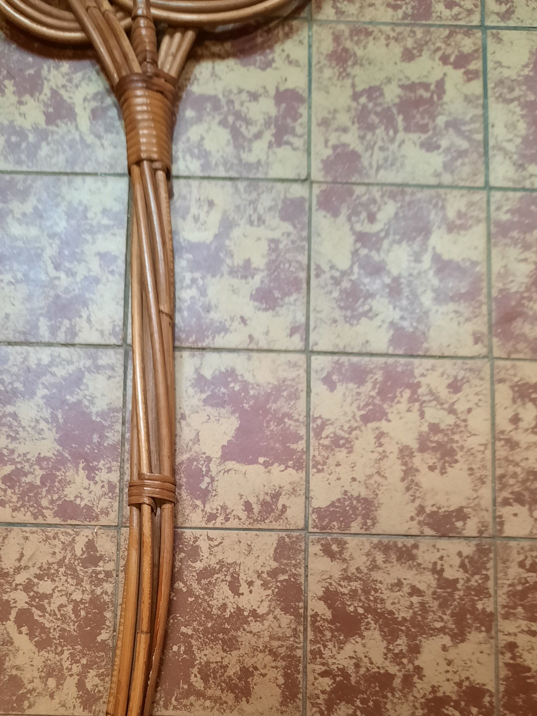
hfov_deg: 35.8
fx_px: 827
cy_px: 571
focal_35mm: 40
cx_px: 212
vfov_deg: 44.6
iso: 250
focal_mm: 4.6
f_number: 2
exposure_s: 1/50
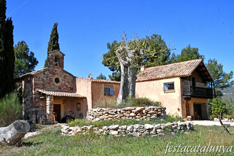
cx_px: 117
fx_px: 234
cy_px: 78
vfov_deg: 36.8
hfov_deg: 53.1
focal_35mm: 36
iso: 6400
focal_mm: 24
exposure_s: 1/2500
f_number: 25
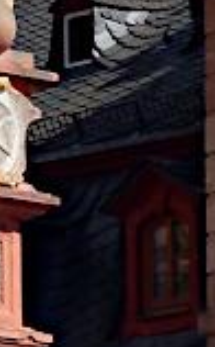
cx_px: -316
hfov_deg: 2.9
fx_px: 4185
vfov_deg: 4.7
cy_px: 248
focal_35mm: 444
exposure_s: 1/1250
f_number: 3.8
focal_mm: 9.7
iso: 125
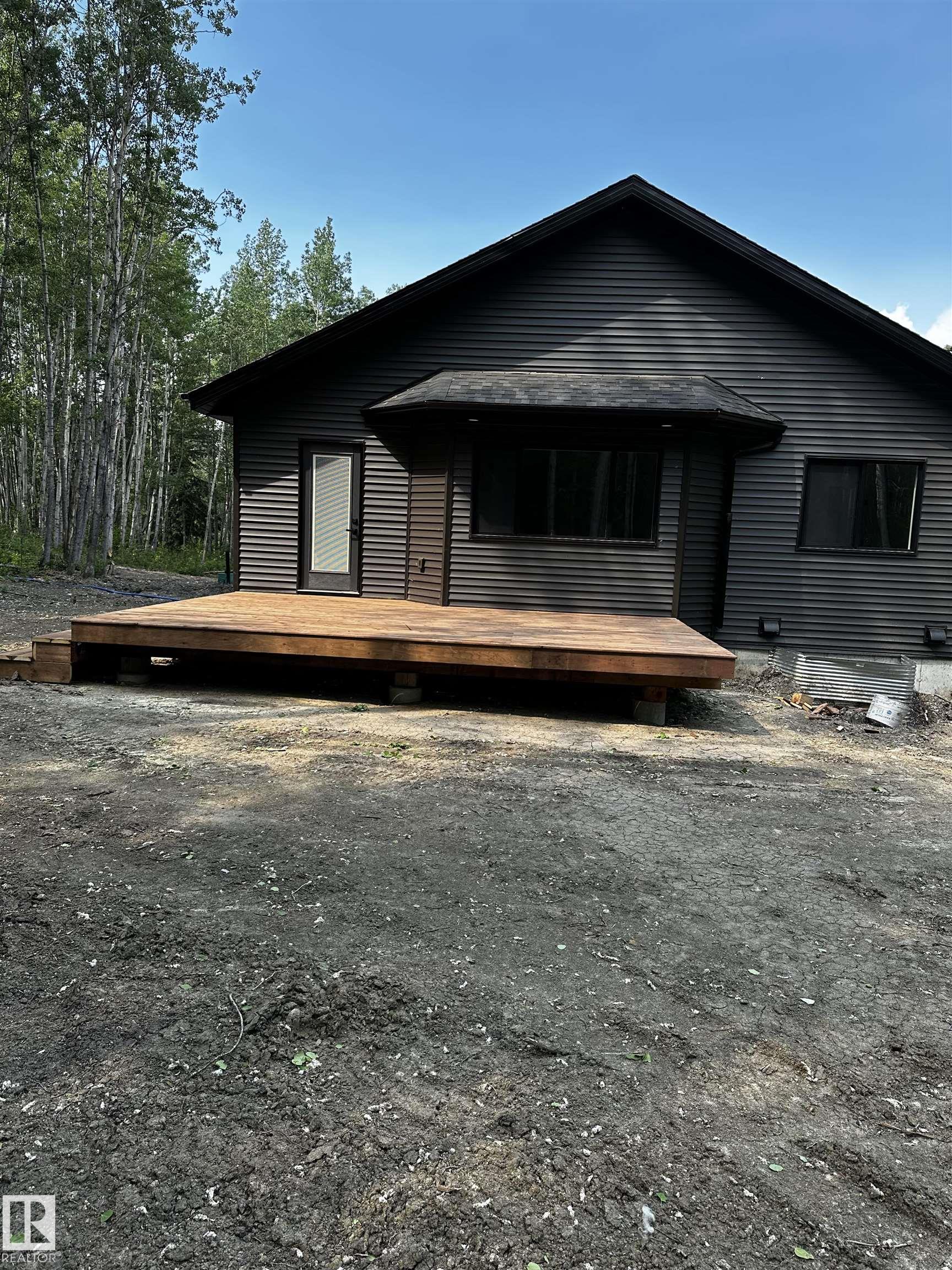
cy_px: 635
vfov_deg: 71.6
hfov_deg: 56.8
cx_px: 476
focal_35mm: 24
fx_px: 880
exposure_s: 1/1144
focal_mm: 6.86
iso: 80
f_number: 1.78
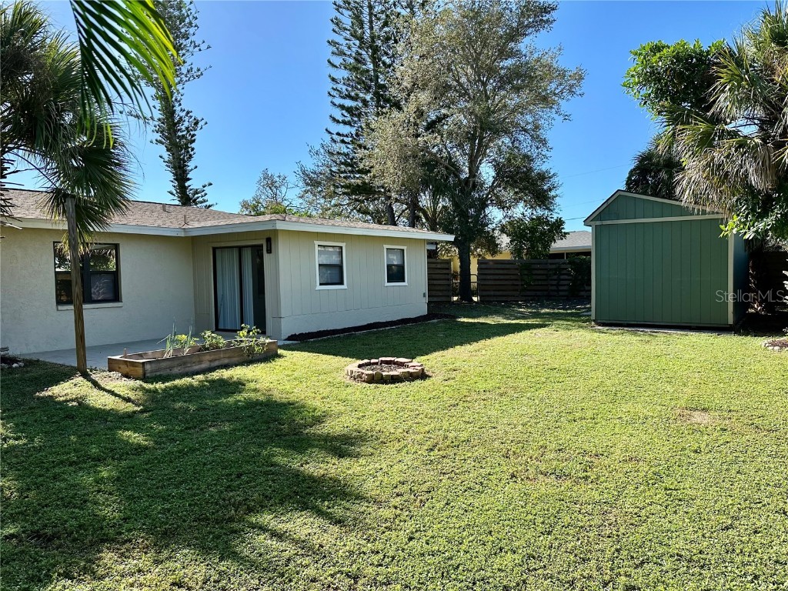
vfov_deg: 56.8
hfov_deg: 71.6
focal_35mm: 24
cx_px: 394
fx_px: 546
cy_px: 296
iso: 80
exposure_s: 1/2028
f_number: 1.78
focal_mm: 6.86
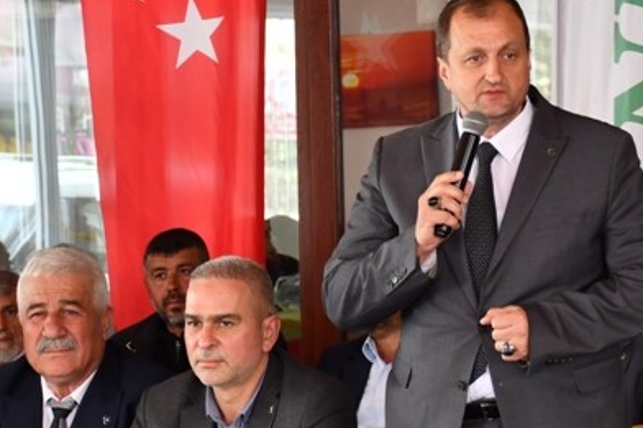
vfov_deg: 7.0
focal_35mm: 196
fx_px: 3499
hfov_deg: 10.5
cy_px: 135
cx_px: 517
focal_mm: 50
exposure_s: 1/60
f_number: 4.8
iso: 500
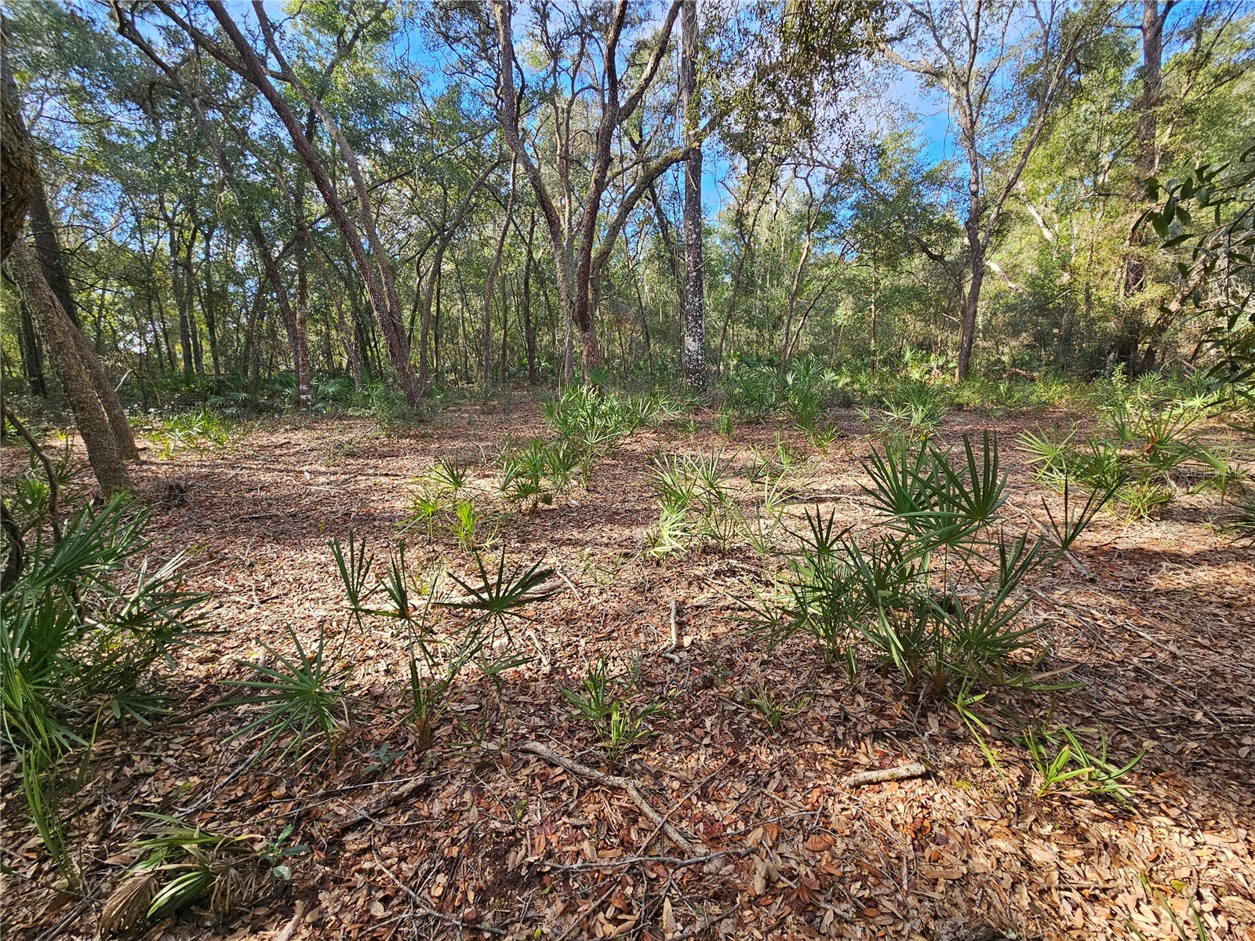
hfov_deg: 106.2
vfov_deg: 89.9
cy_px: 470
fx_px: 471
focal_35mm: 13
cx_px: 628
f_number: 2.2
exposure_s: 1/282
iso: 64
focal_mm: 2.2
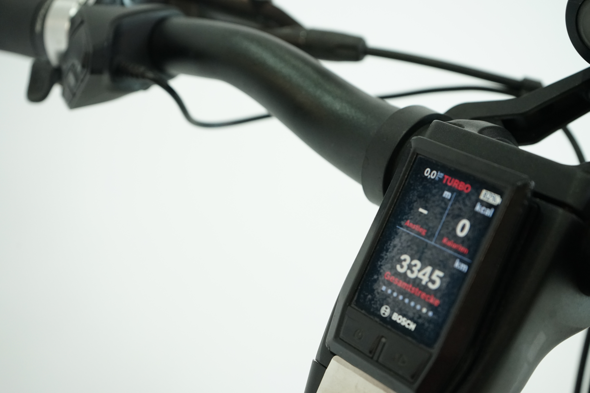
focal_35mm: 55
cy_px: 196
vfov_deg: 24.6
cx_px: 295
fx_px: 901
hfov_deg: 36.2
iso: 2500
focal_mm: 55
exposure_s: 1/200
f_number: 6.3
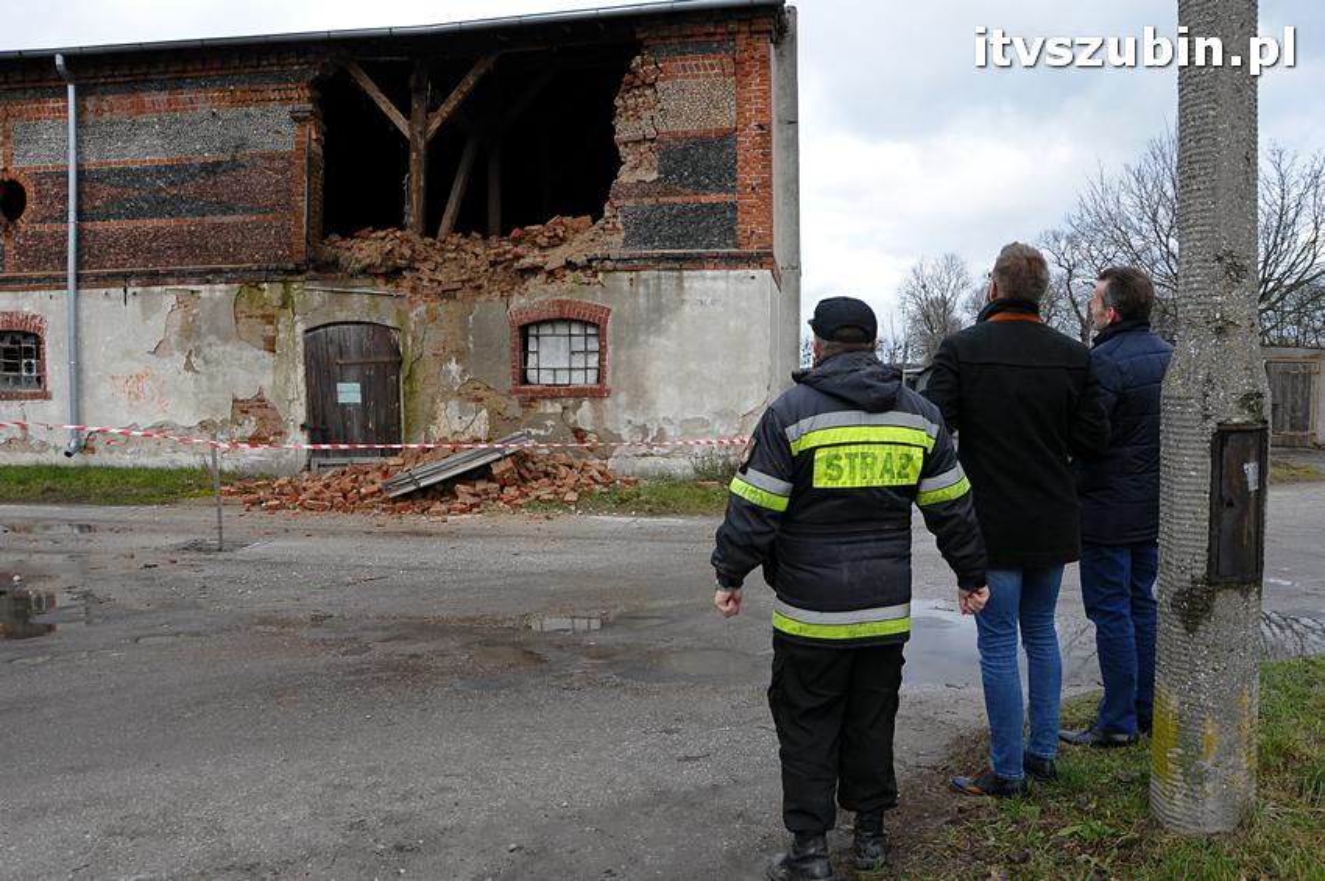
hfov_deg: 67.4
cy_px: 440
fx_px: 993
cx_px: 662
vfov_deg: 47.8
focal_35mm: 27
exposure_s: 1/320
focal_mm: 18
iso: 1000
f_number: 9
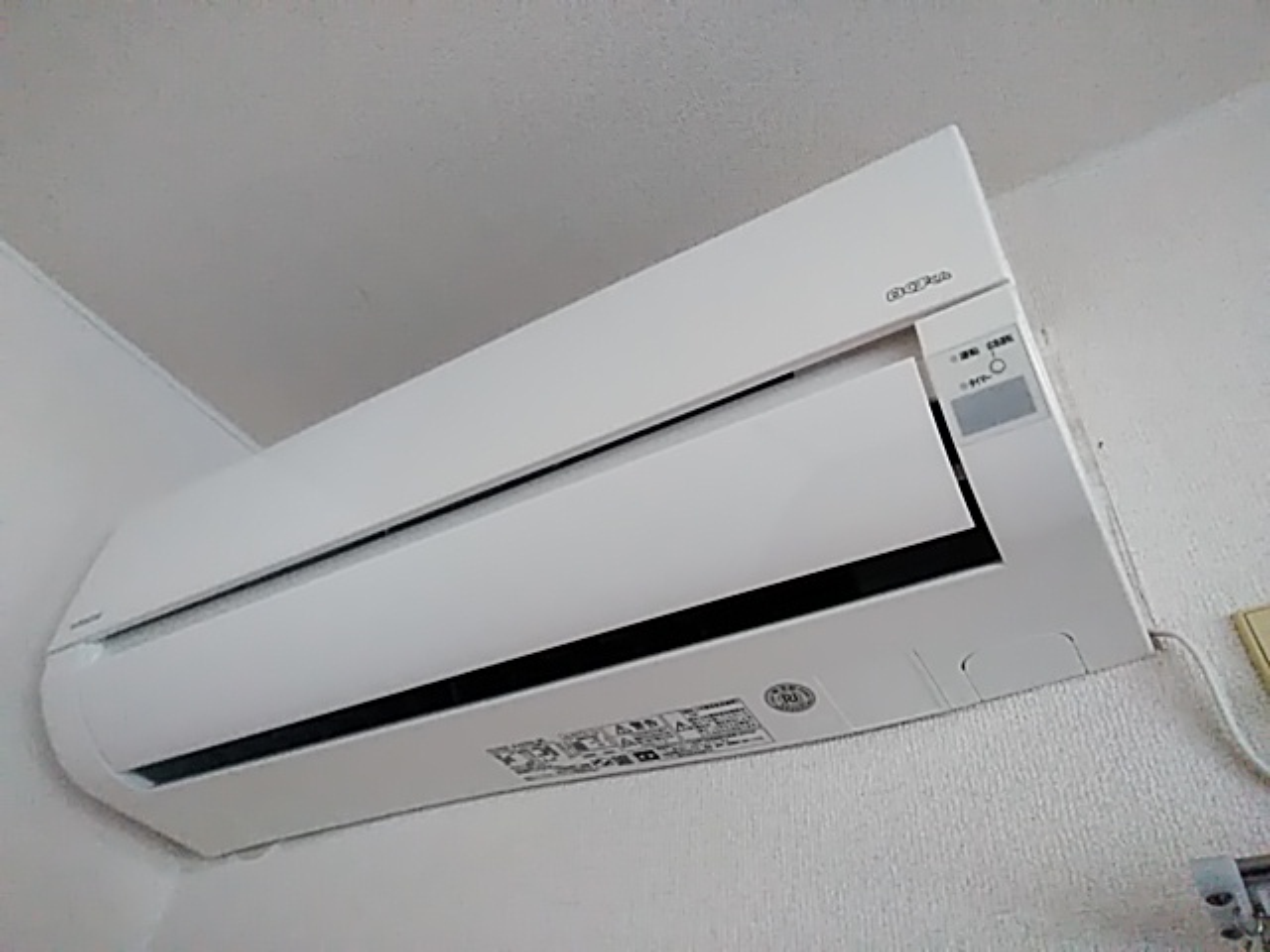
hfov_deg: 65.3
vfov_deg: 51.4
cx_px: 635
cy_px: 476
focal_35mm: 27
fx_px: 991
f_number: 2.2
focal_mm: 3.46
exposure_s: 1/30
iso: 956
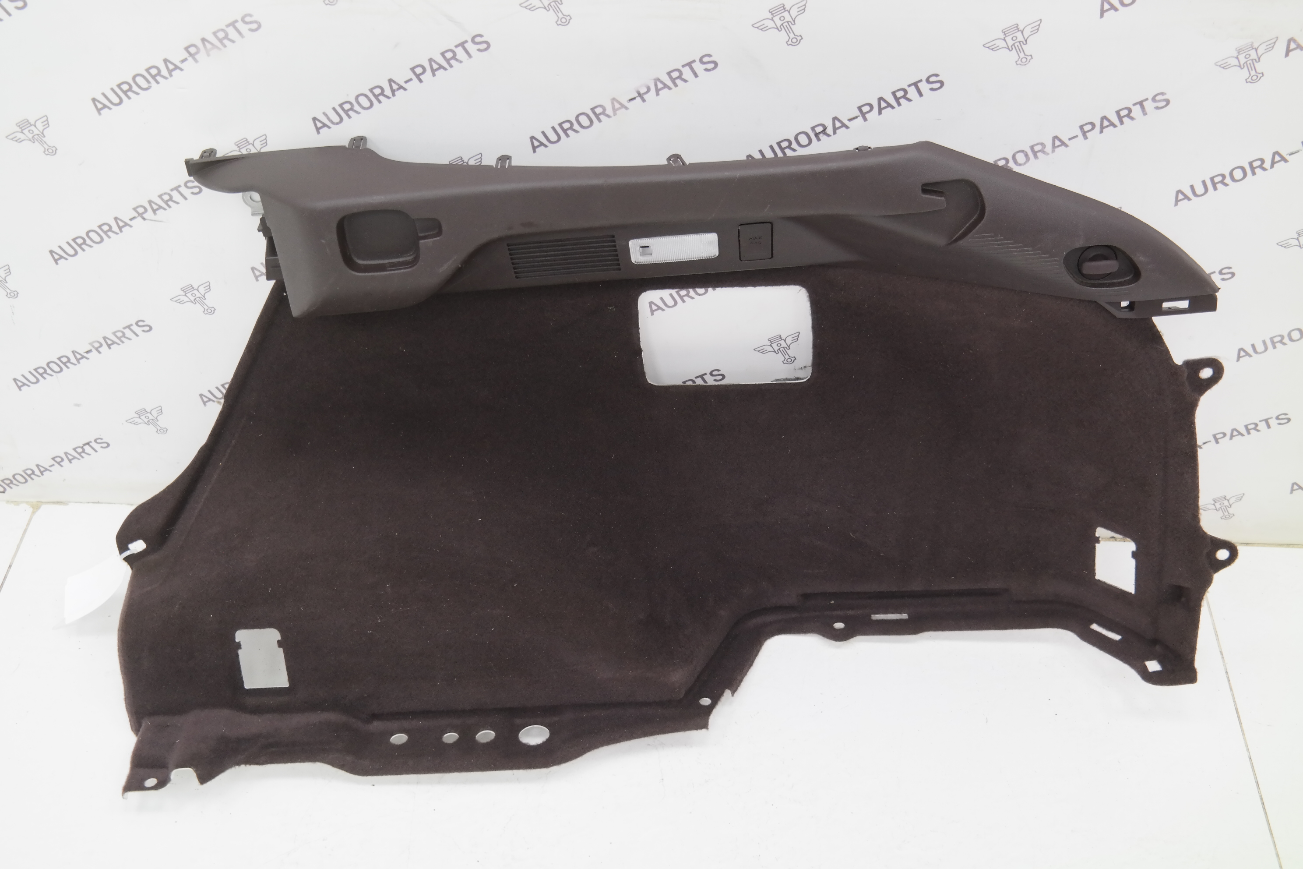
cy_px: 434
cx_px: 652
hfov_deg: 47.4
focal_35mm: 41
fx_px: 1484
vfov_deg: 32.6
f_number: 4
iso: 800
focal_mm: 27
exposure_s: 1/50
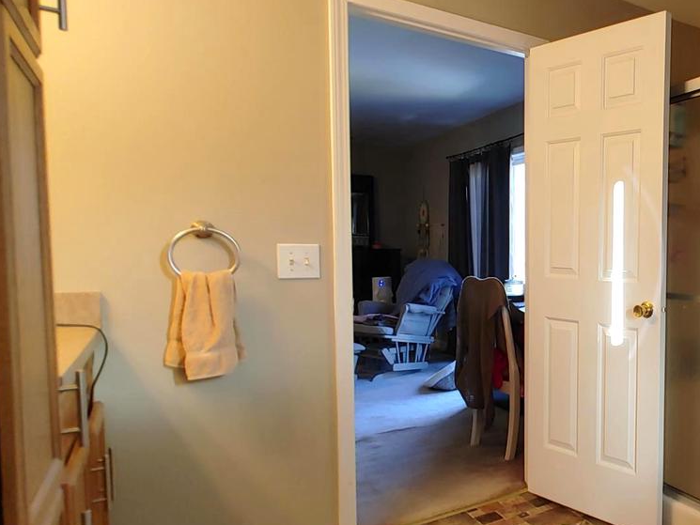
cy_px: 279
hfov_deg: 51.7
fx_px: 587
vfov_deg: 48.2
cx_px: 671
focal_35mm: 29
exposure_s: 1/30
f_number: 1.9
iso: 150
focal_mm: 1.78
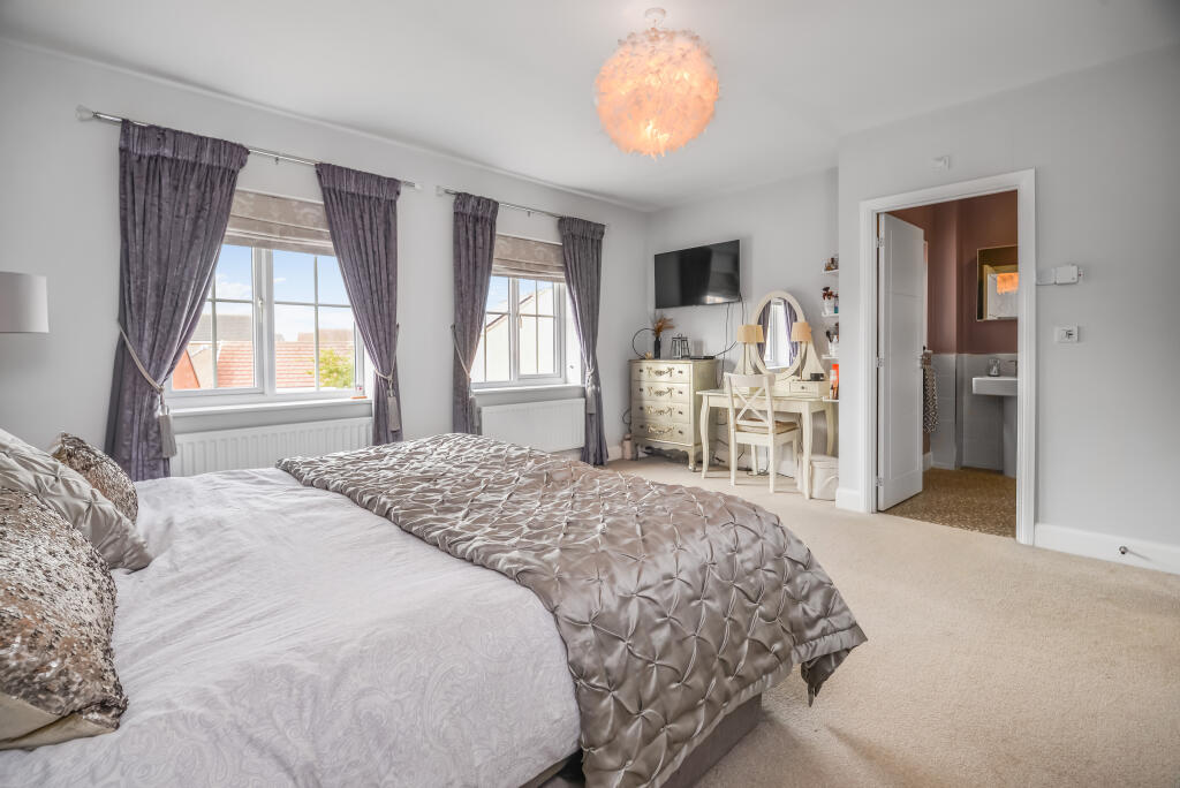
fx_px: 492
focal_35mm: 15
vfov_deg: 77.4
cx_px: 590
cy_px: 394
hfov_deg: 100.4
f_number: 8
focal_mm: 15
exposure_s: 1/13
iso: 100
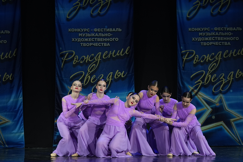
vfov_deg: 7.6
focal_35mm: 180
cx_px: 122
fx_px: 1215
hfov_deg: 11.4
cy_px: 81
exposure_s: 1/320
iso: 1250
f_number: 2.8
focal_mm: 120
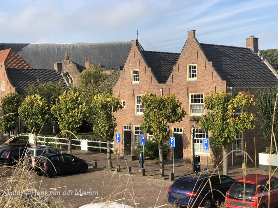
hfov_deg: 33.8
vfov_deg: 25.6
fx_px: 457
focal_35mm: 57
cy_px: 104
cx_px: 139
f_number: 2.8
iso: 20
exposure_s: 1/631
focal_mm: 6.6
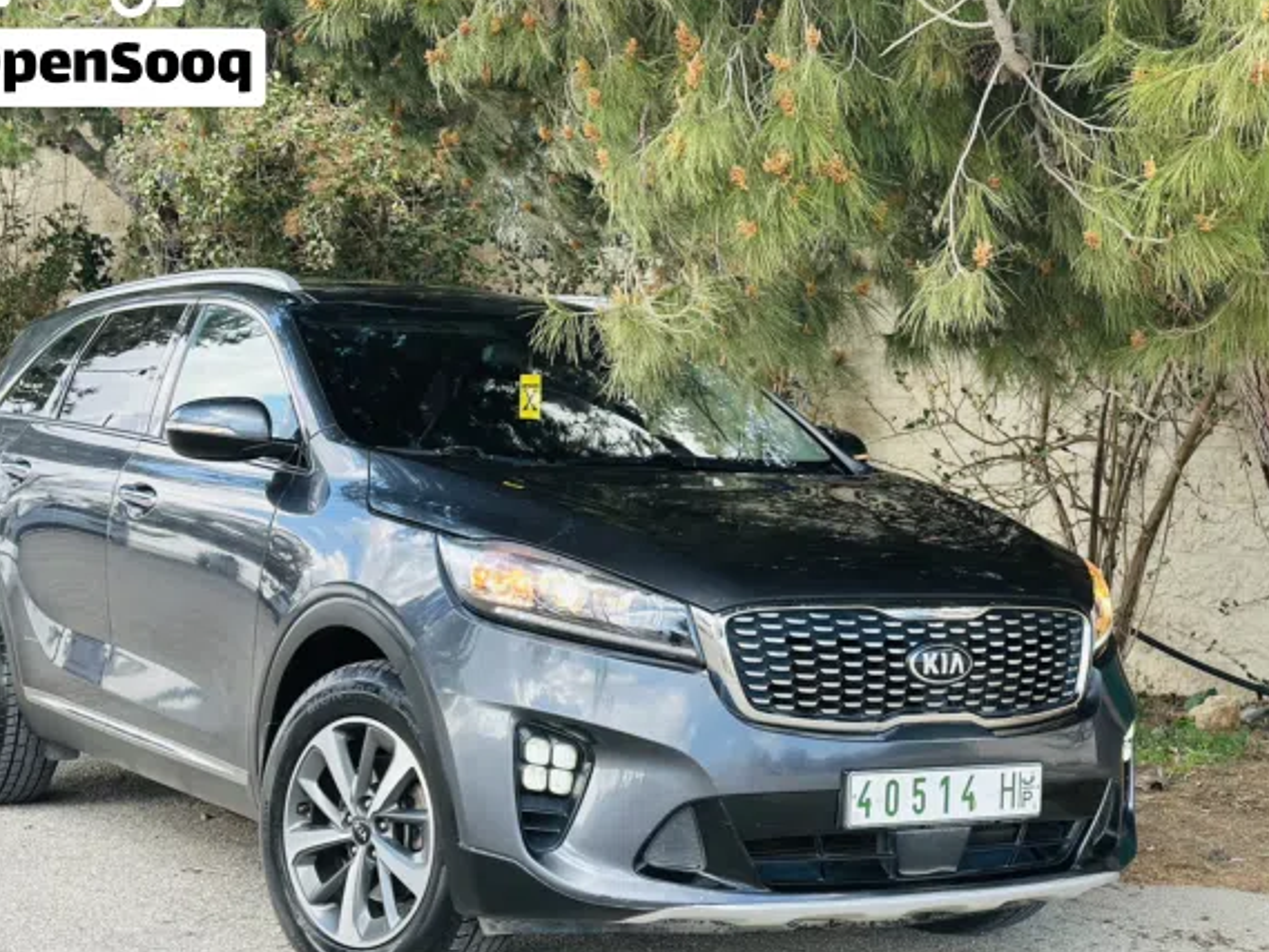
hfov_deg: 35.5
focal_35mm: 54
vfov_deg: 27.0
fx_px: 1980
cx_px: 602
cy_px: 428
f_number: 1.78
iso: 80
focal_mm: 6.86
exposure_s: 1/532
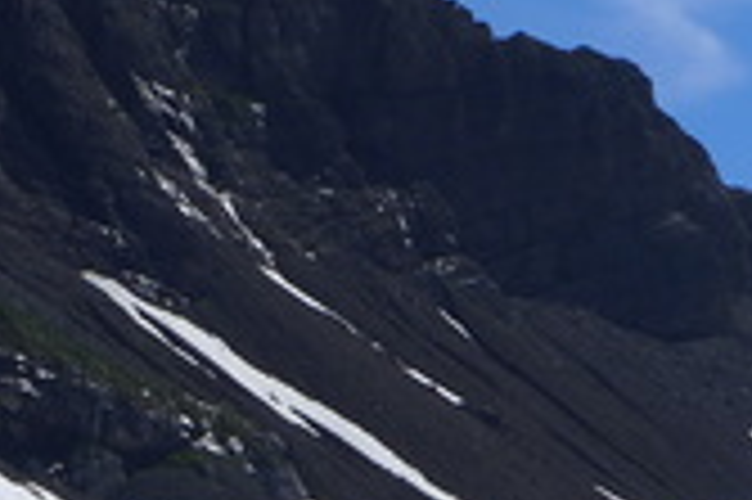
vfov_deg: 4.9
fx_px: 5843
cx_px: 1614
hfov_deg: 7.0
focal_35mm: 280
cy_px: 676
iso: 80
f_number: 4.5
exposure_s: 1/1600
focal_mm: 12.8
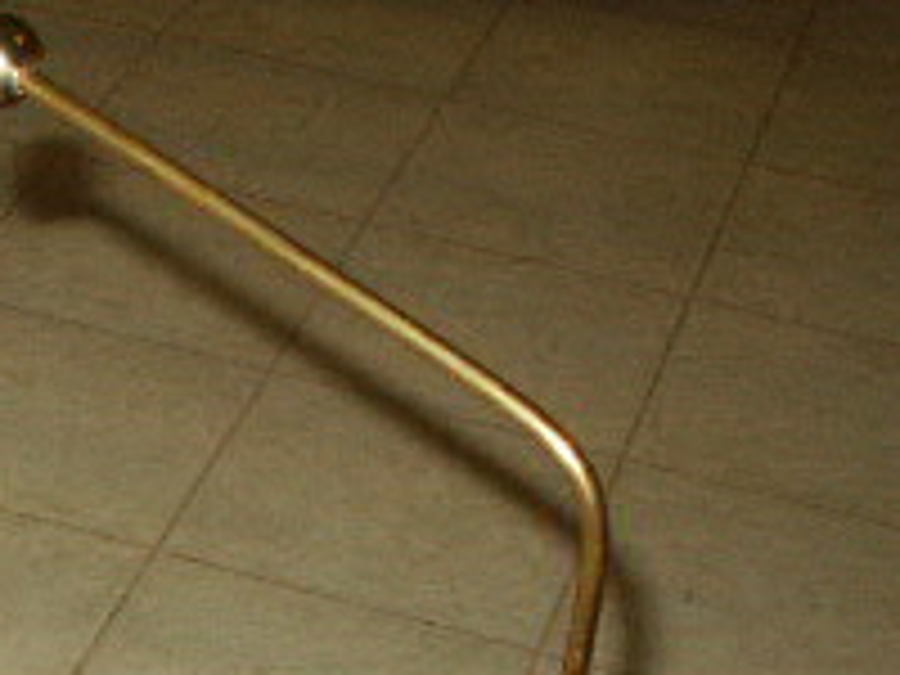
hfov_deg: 16.6
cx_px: -270
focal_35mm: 112
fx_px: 2912
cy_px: 972
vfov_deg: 12.6
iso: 200
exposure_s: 1/45
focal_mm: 7.19
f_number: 6.7
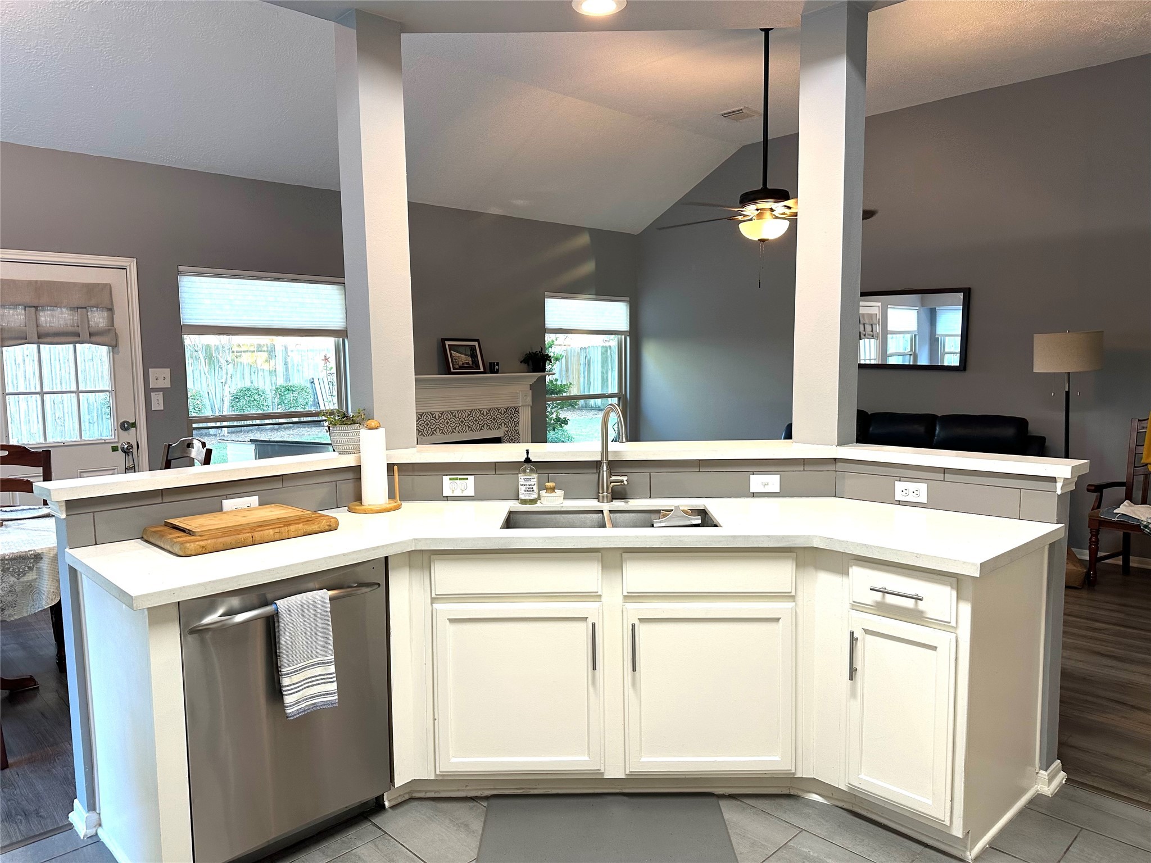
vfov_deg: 56.8
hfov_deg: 71.6
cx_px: 576
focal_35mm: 24
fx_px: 798
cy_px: 432
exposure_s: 1/60
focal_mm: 6.86
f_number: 1.78
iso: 125
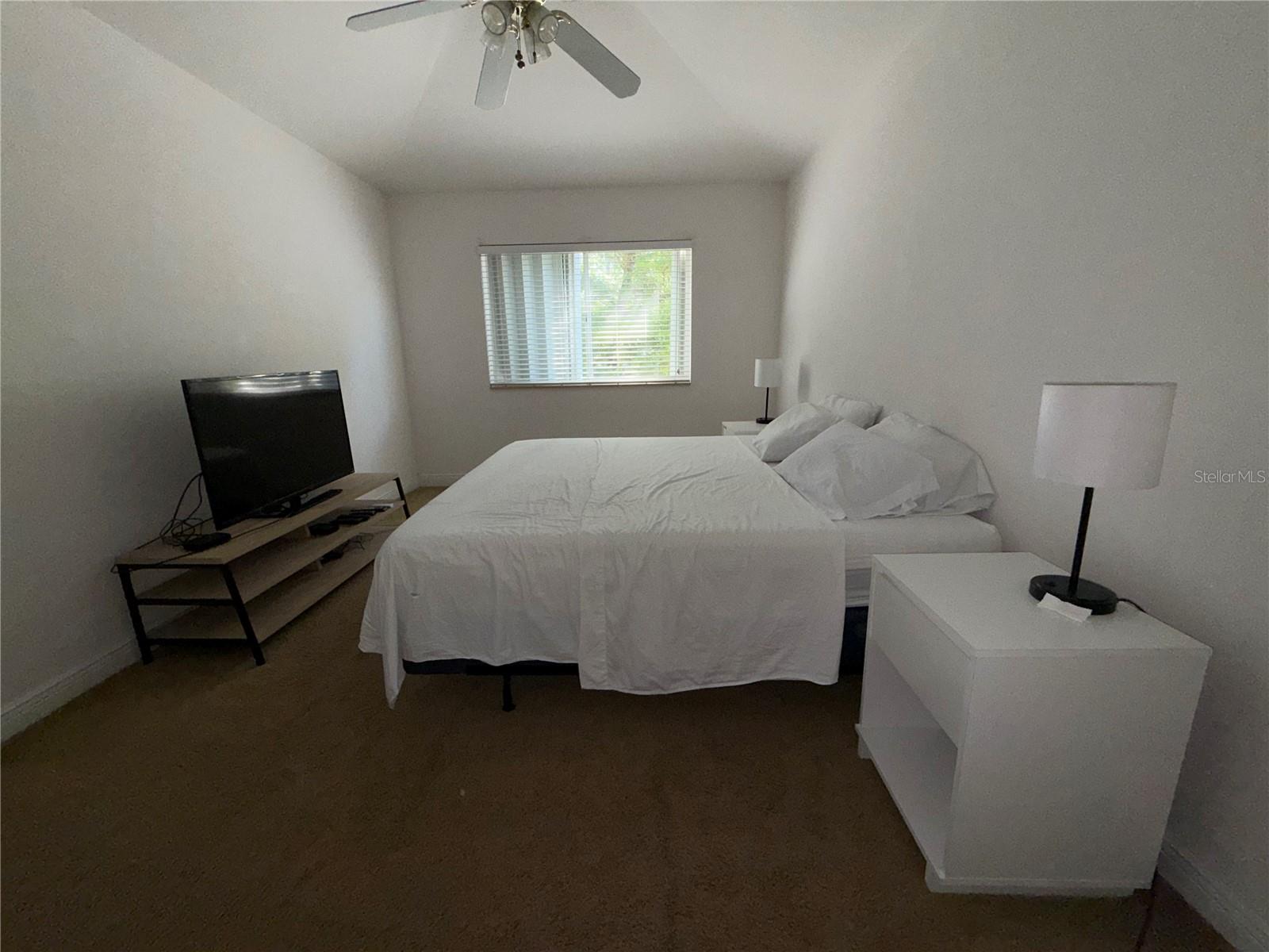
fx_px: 513
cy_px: 476
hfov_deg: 102.1
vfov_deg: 85.7
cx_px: 634
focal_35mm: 14
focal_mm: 2.22
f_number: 2.2
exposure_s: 1/122
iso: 50
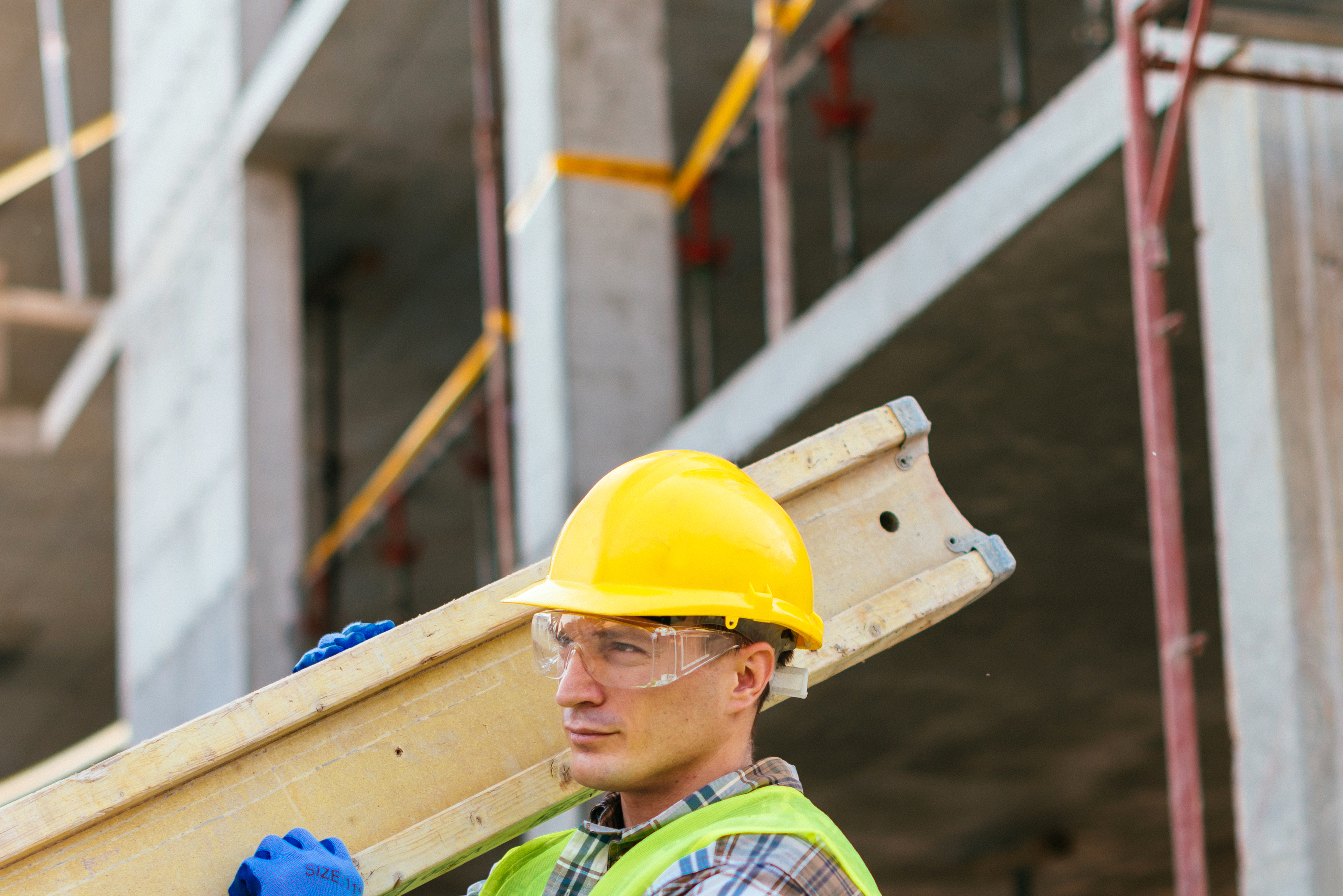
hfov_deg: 20.6
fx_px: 3694
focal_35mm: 99
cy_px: 804
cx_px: 603
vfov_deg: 13.7
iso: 125
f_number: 2.2
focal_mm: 50
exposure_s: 1/640
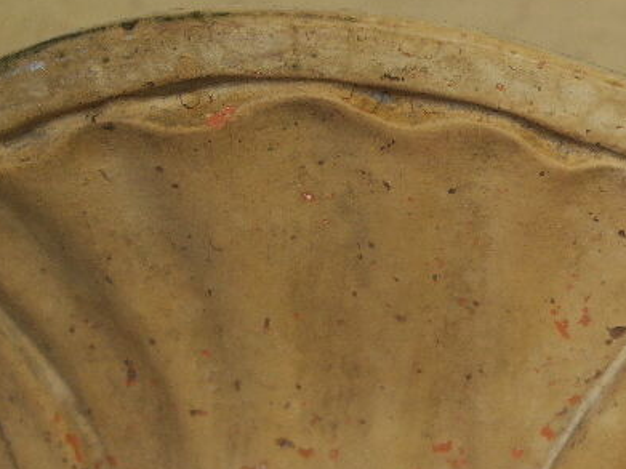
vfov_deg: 5.0
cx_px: 1292
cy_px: 655
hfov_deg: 6.5
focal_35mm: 293
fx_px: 5297
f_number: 6.3
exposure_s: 1/30
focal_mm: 45
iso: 400
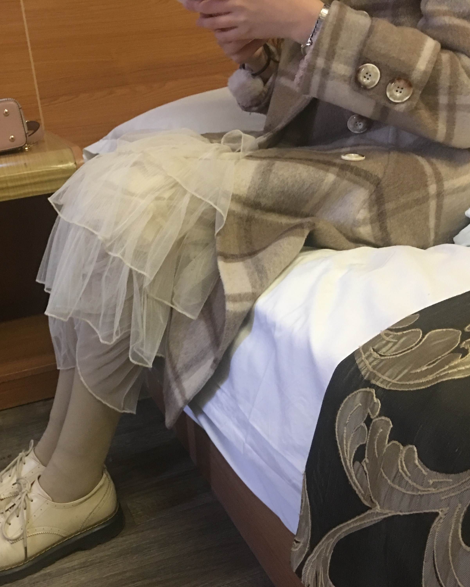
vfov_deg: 47.9
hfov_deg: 38.6
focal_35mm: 38
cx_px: 150
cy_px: 295
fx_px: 661
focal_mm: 4.15
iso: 125
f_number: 2.2
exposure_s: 1/8
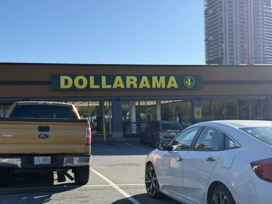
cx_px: 136
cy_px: 102
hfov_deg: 39.7
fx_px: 377
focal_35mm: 48
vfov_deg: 30.3
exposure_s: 1/4329
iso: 64
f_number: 1.78
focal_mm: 6.76
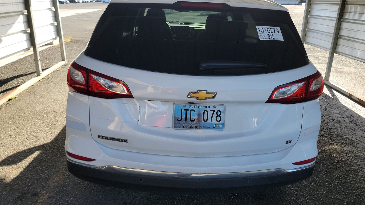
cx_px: 187
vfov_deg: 42.6
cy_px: 78
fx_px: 261
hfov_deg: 69.8
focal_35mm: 27
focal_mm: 6.7
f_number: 1.8
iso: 50
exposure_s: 1/230
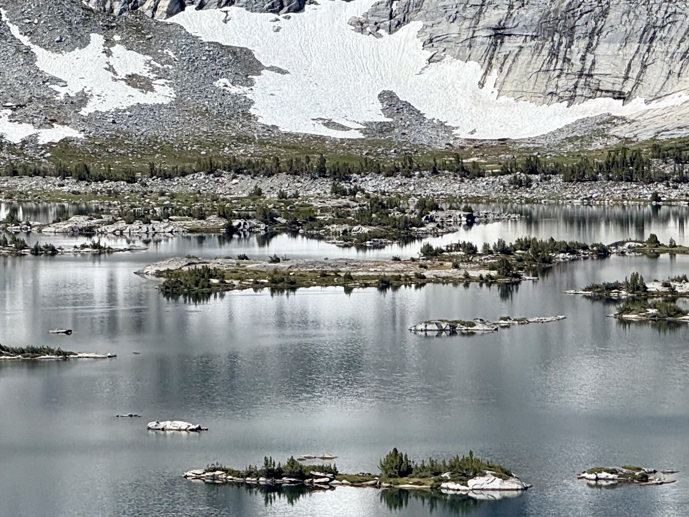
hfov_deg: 7.3
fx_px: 5394
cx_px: 598
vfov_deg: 5.5
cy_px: 362
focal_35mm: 271
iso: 50
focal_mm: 15.66
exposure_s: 1/2083
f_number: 2.8
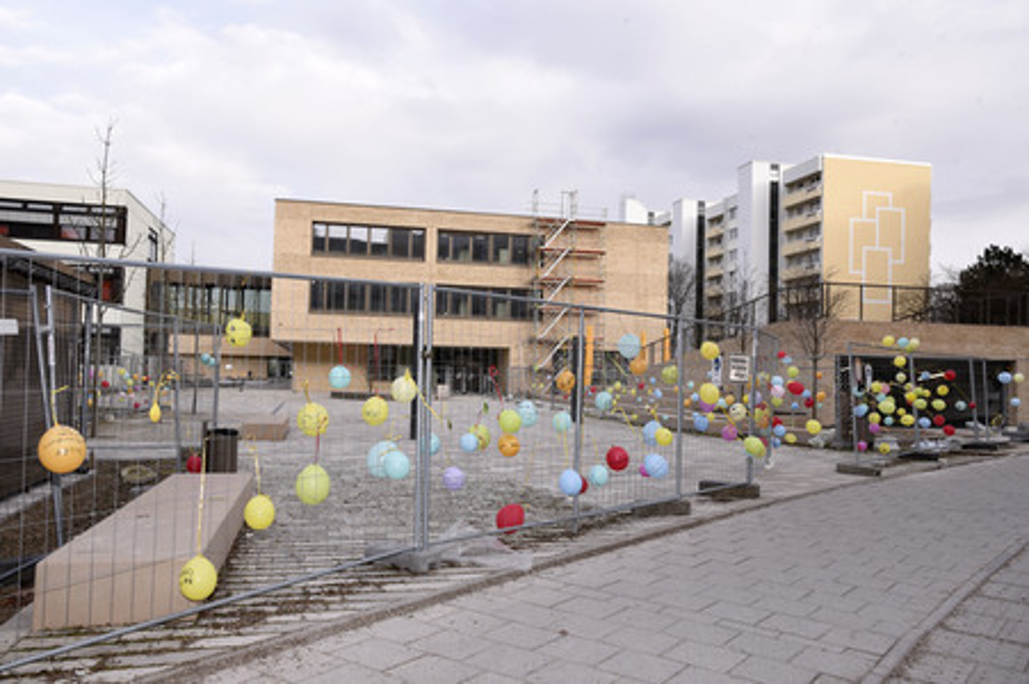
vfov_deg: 43.5
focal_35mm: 30
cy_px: 342
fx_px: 857
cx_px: 514
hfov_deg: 62.0
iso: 500
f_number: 11
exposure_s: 1/160
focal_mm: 30
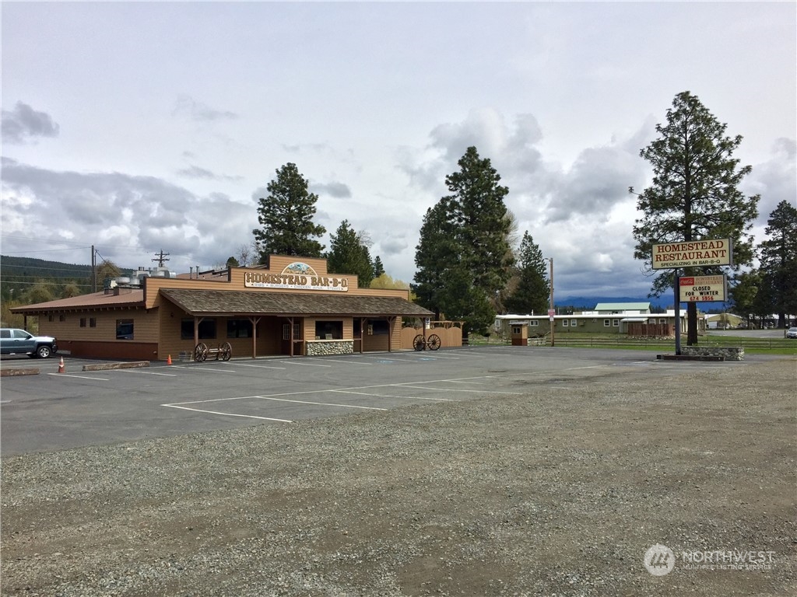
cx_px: 398
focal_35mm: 29
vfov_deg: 48.2
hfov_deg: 61.7
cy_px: 298
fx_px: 668
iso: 32
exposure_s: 1/3597
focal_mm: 4.15
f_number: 2.2
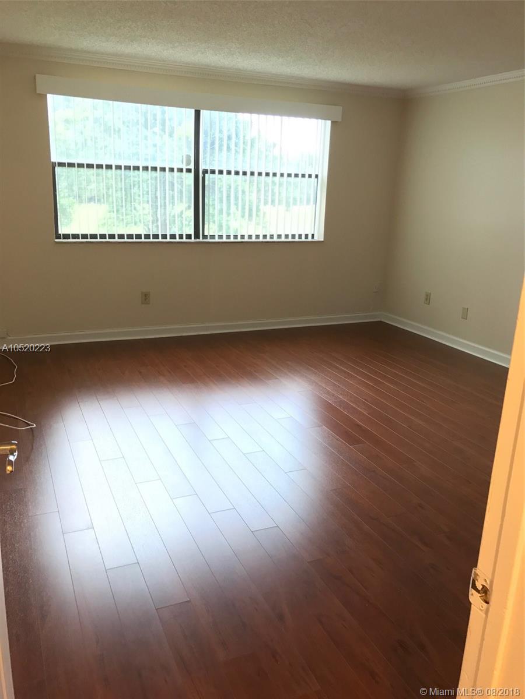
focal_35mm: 28
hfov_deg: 49.7
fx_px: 566
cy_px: 350
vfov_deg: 63.4
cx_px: 262
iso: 64
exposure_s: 1/30
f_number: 1.8
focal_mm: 3.99
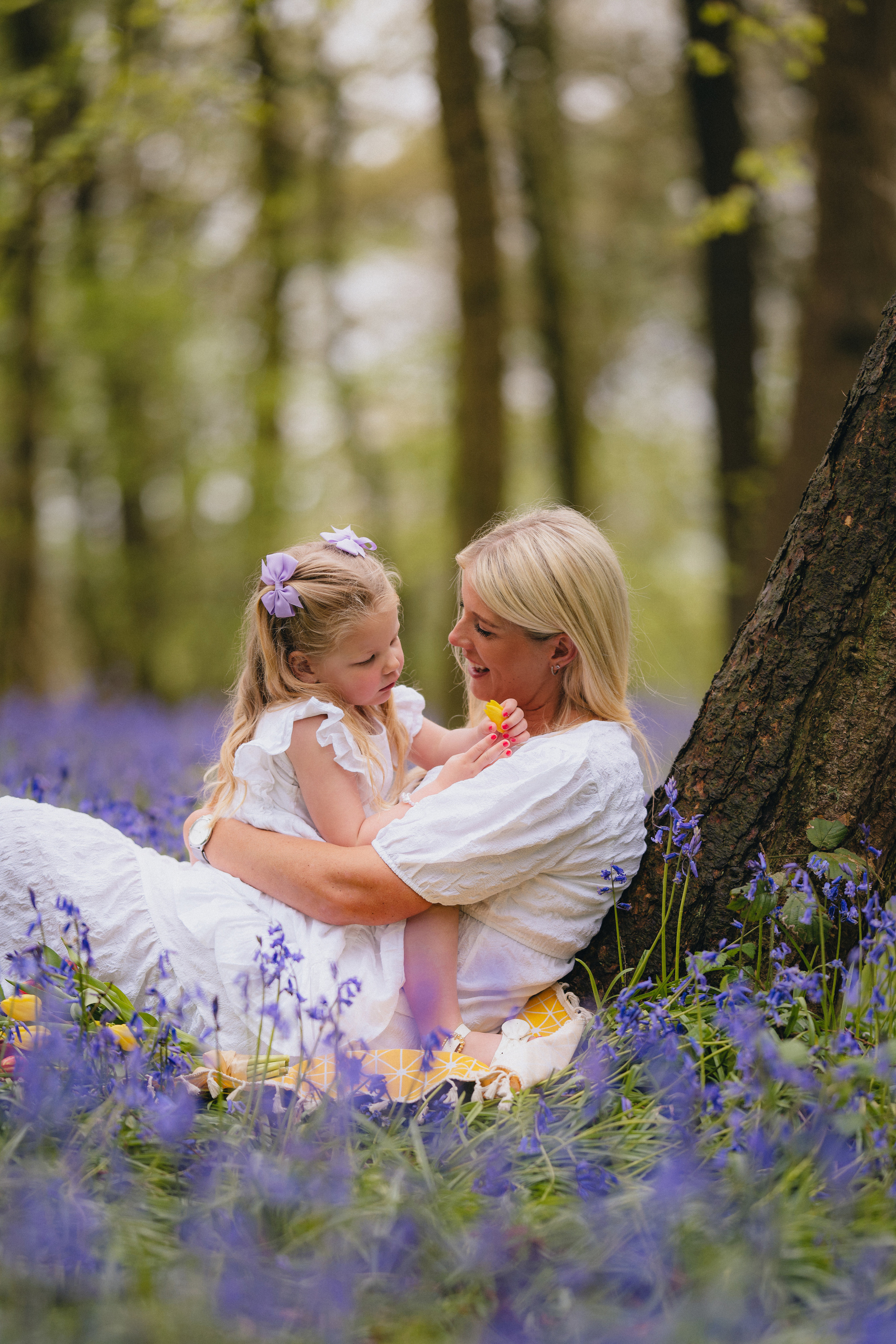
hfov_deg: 10.2
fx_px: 5040
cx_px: 448
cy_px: 672
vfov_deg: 15.2
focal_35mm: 135
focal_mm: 135
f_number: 1.8
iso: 100
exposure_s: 1/320
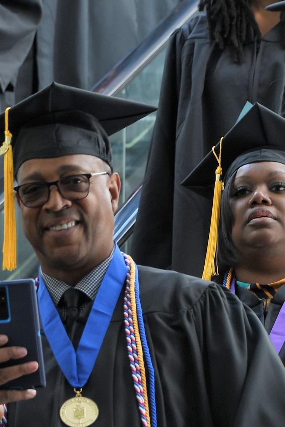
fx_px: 3835
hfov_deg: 4.3
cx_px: 69
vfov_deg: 6.4
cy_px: 263
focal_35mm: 323
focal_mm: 80
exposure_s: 1/80
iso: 250
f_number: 5.3
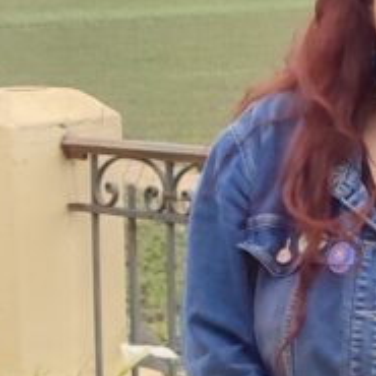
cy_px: 126
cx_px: 665
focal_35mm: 122
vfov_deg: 14.3
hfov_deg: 13.0
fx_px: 1499
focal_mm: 6.04
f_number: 1.9
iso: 50
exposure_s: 1/711
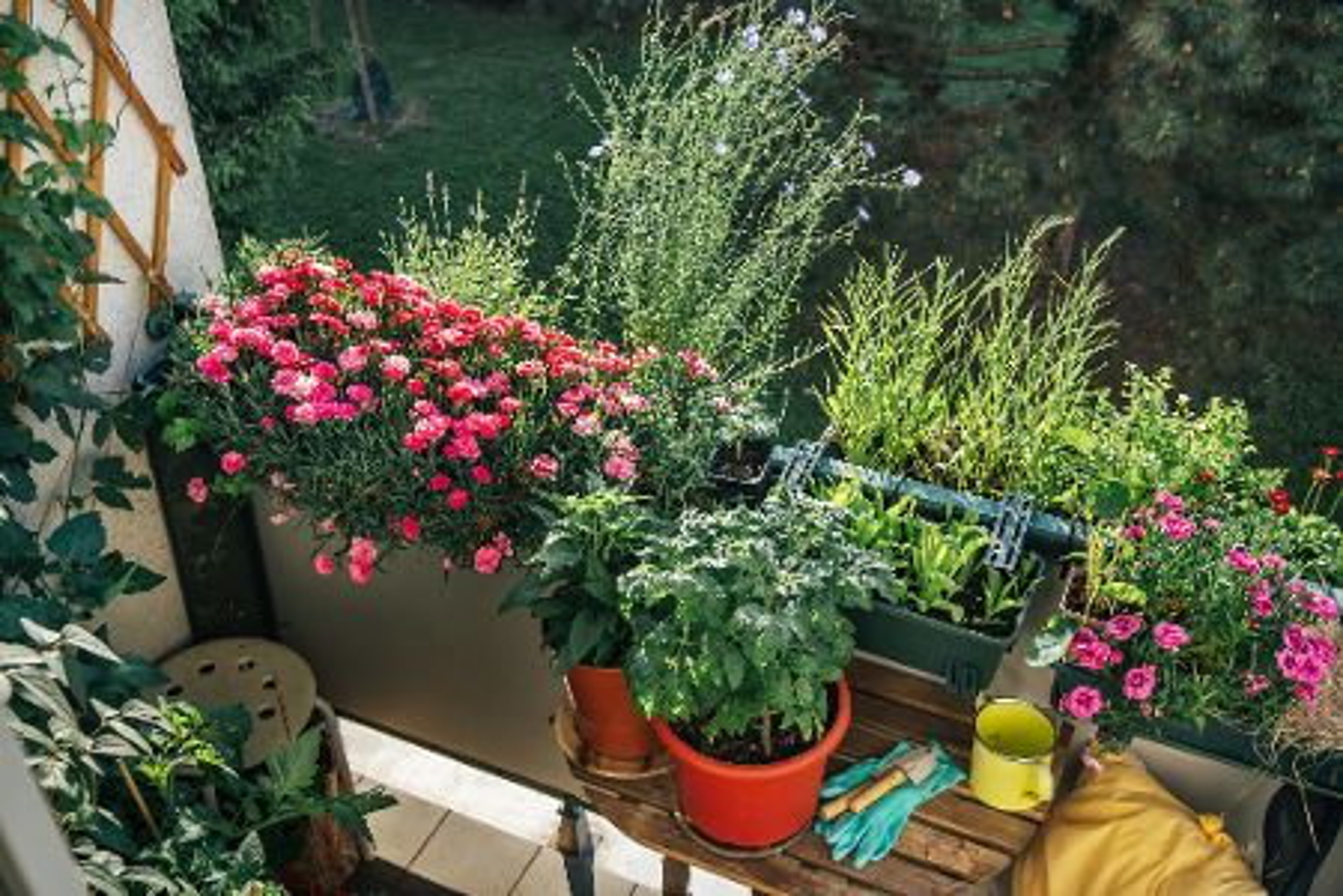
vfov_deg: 37.9
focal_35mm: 35
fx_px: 1306
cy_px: 448
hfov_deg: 54.4
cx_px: 672
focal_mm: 35
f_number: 8
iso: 100
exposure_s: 1/60
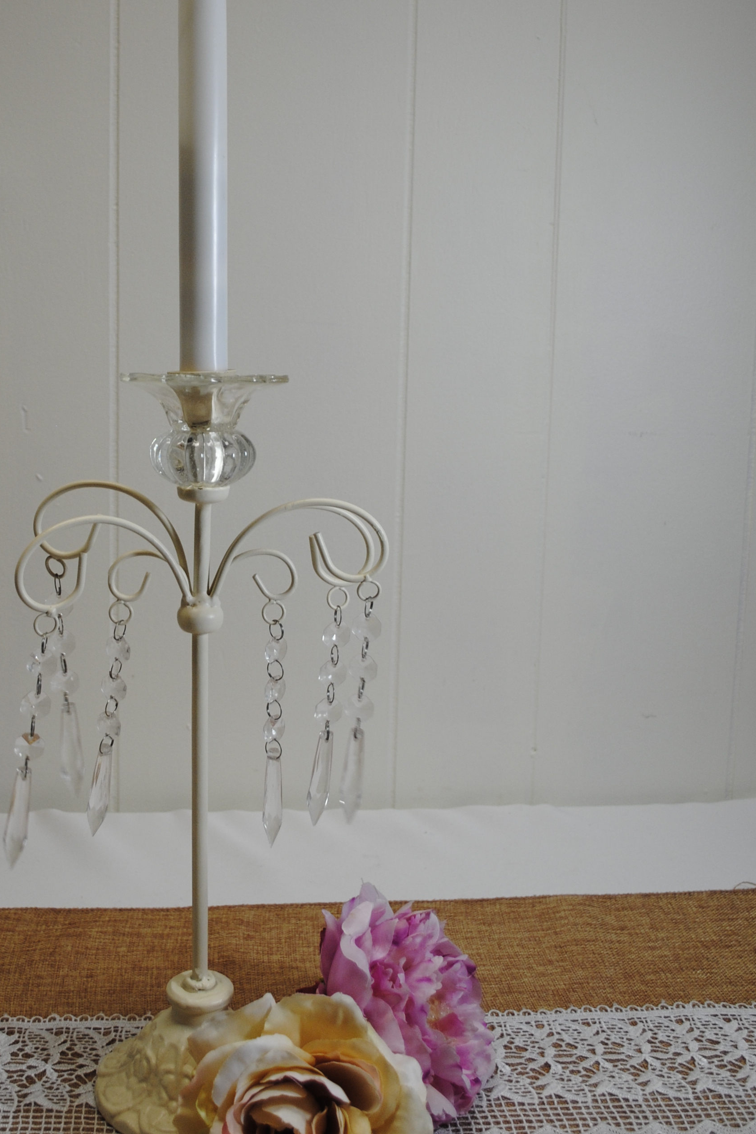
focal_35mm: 46
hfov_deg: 29.0
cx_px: 227
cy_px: 434
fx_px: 1448
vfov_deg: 42.5
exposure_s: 1/60
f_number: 4
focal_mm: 20
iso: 200
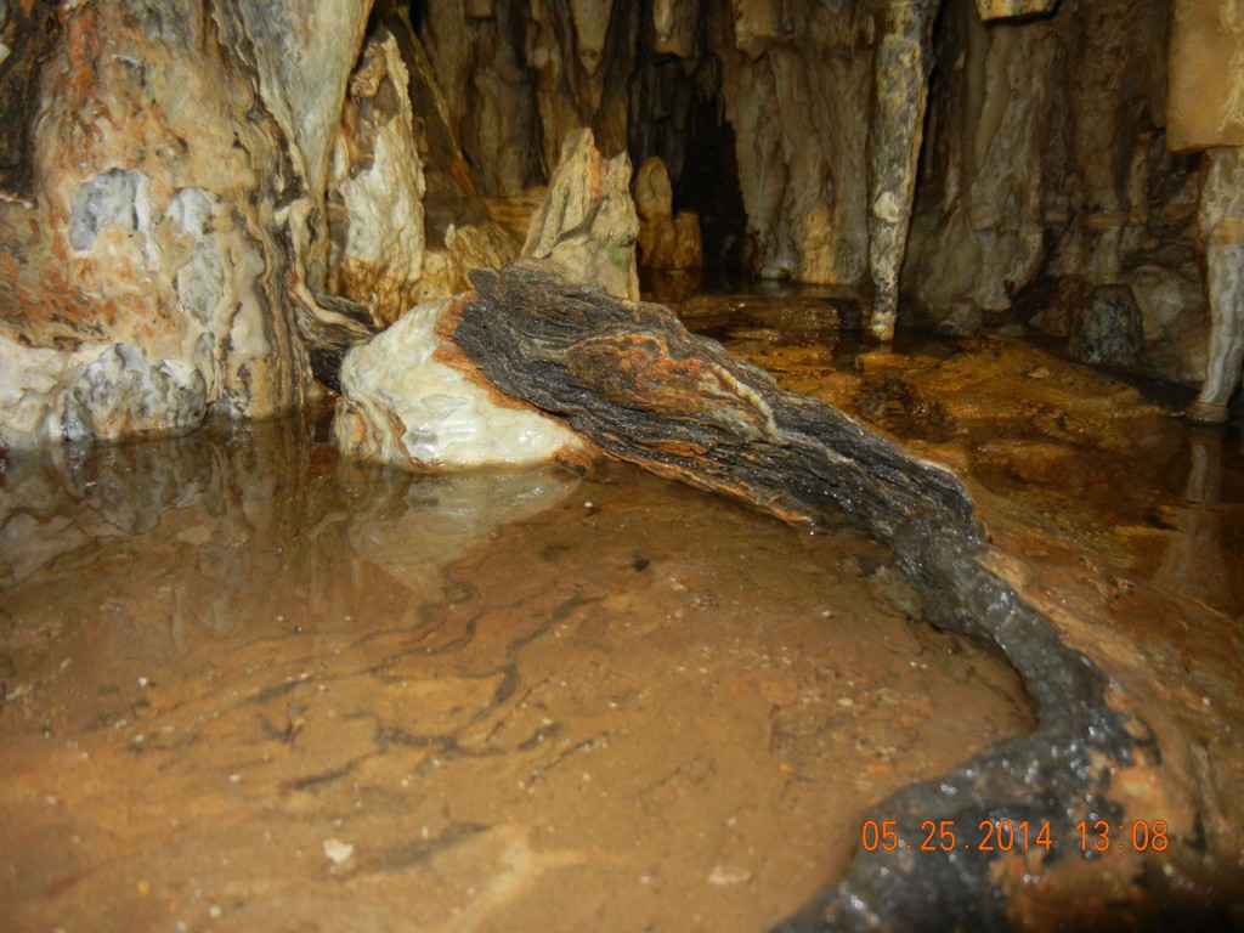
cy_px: 466
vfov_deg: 46.8
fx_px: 1078
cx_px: 622
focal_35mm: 30
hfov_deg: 60.0
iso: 200
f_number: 3.5
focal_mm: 5.4
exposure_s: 1/30
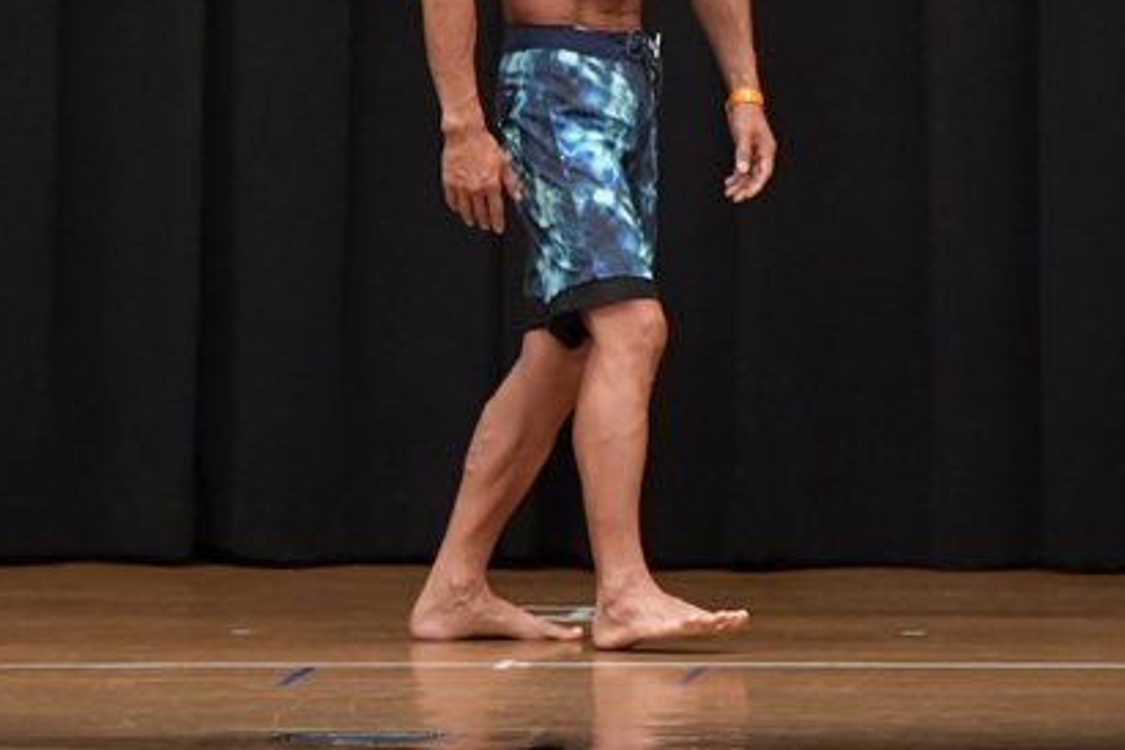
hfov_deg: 5.0
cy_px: 99
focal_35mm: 409
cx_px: 565
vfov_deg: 3.4
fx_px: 12780
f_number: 5.6
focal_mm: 145
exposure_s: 1/400
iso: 6400
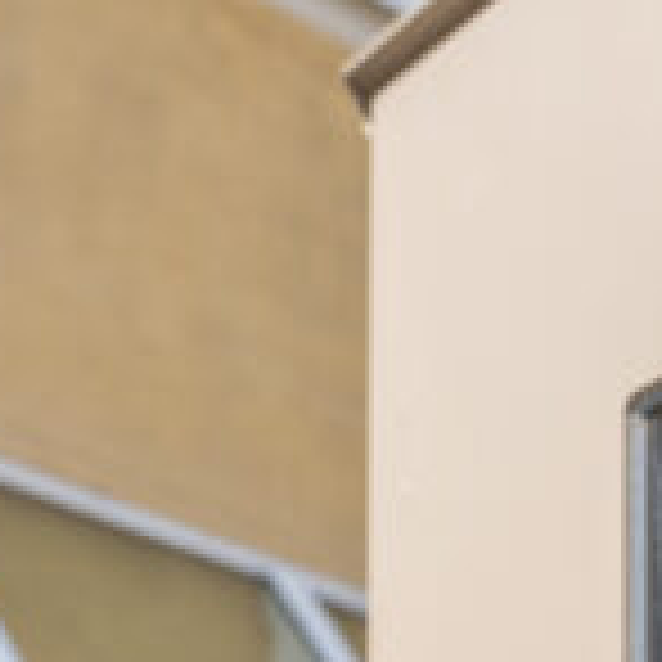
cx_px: 1590
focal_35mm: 89
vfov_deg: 17.1
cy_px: 1076
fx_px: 1926
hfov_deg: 13.8
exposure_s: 1/160
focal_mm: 20
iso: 50
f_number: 5.6
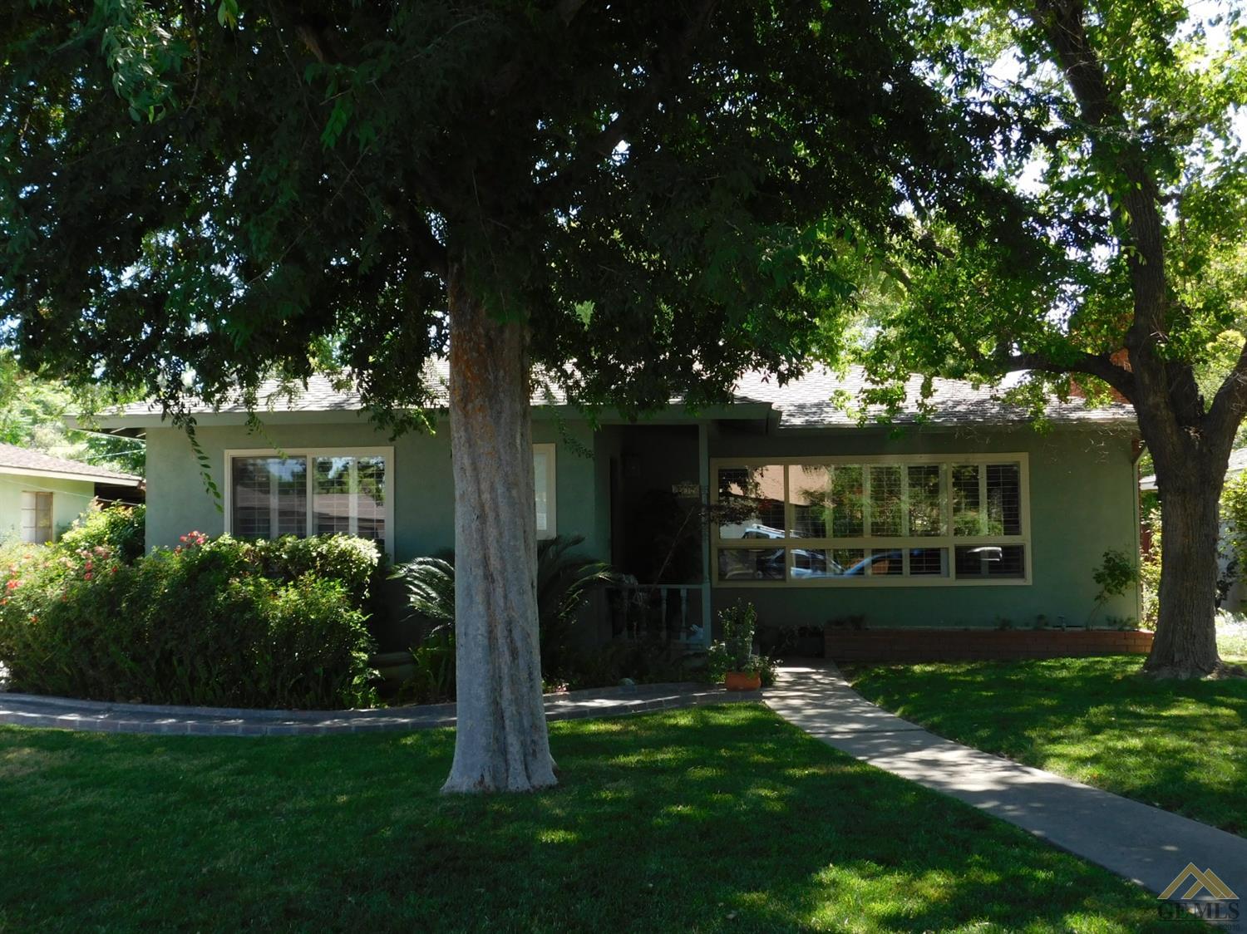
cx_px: 624
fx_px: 1296
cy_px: 467
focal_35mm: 36
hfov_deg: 51.4
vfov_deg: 39.6
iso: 125
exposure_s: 1/200
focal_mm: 6.3
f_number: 3.5
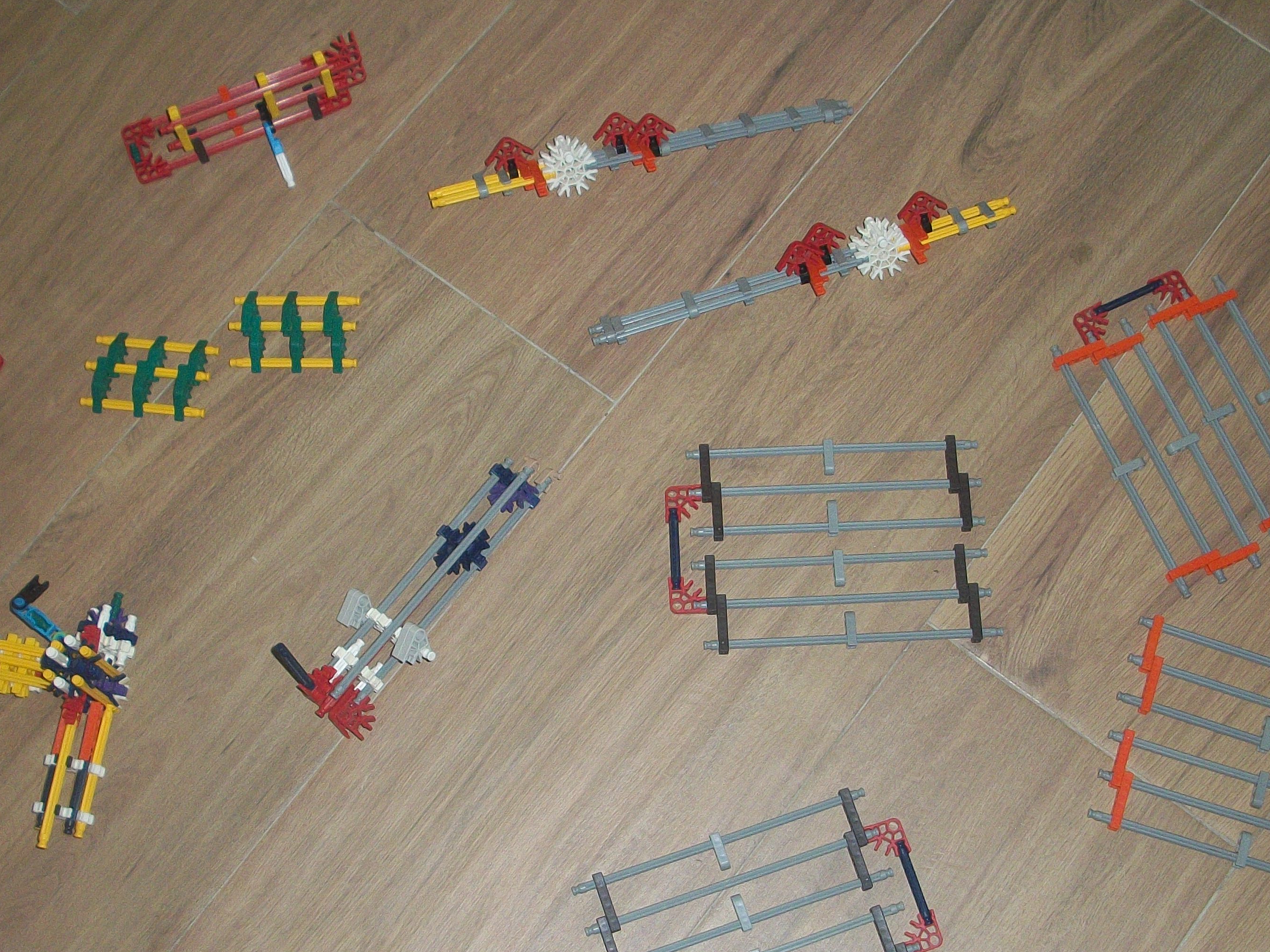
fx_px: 1908
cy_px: 584
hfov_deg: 36.8
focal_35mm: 52
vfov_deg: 28.0
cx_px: 677
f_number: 3.1
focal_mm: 6.3
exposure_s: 1/60
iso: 160
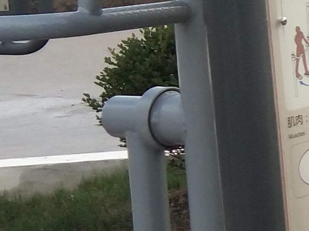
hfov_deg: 9.4
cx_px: 825
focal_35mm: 180
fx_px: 1607
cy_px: 108
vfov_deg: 8.2
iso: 50
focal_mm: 3.69
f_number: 2.2
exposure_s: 1/375
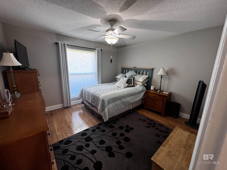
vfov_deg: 85.7
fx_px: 92
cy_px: 85
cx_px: 114
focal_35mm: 14
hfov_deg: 102.1
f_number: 2.2
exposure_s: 1/60
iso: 200
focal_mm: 2.22
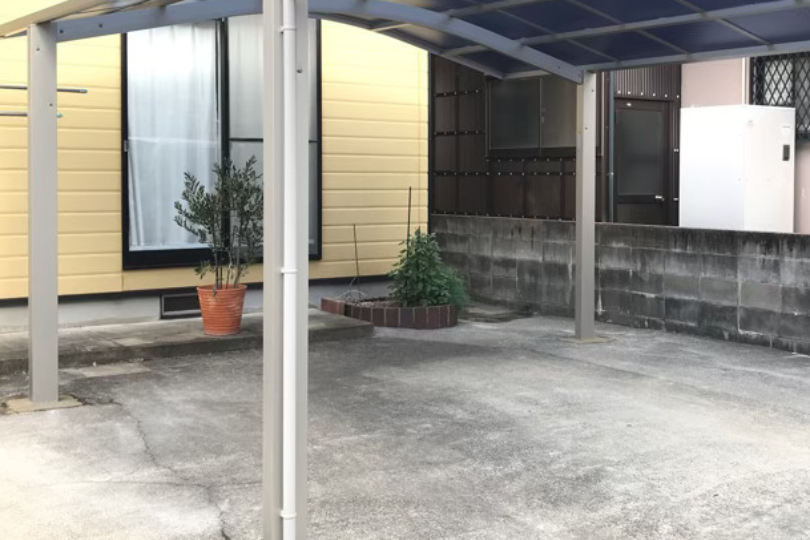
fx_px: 1102
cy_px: 209
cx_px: 540
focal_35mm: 49
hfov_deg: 39.9
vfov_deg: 27.4
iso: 20
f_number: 1.8
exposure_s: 1/205
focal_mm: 3.99
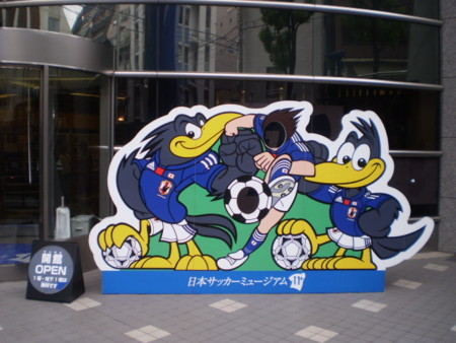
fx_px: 474
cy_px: 172
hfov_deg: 51.3
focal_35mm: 36
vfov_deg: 39.7
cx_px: 228
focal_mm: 6.3
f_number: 3.1
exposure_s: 1/40
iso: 64
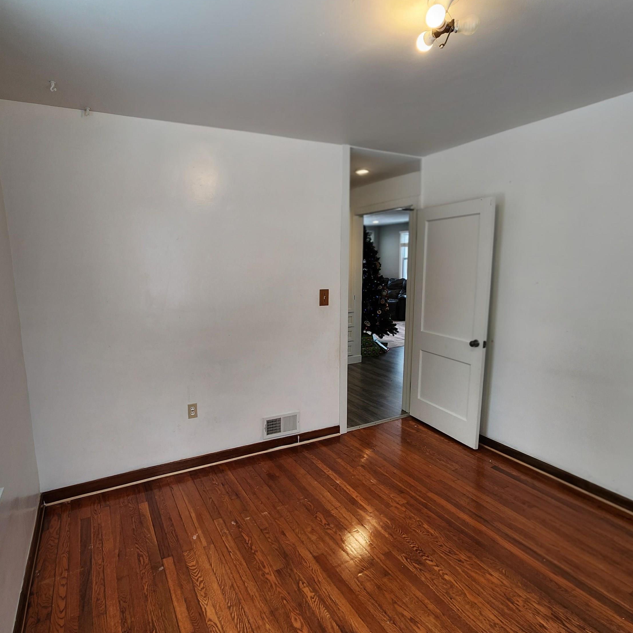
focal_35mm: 16
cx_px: 265
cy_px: 308
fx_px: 331
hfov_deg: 86.7
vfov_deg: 87.4
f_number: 2.2
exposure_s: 1/60.2
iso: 50
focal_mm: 2.2
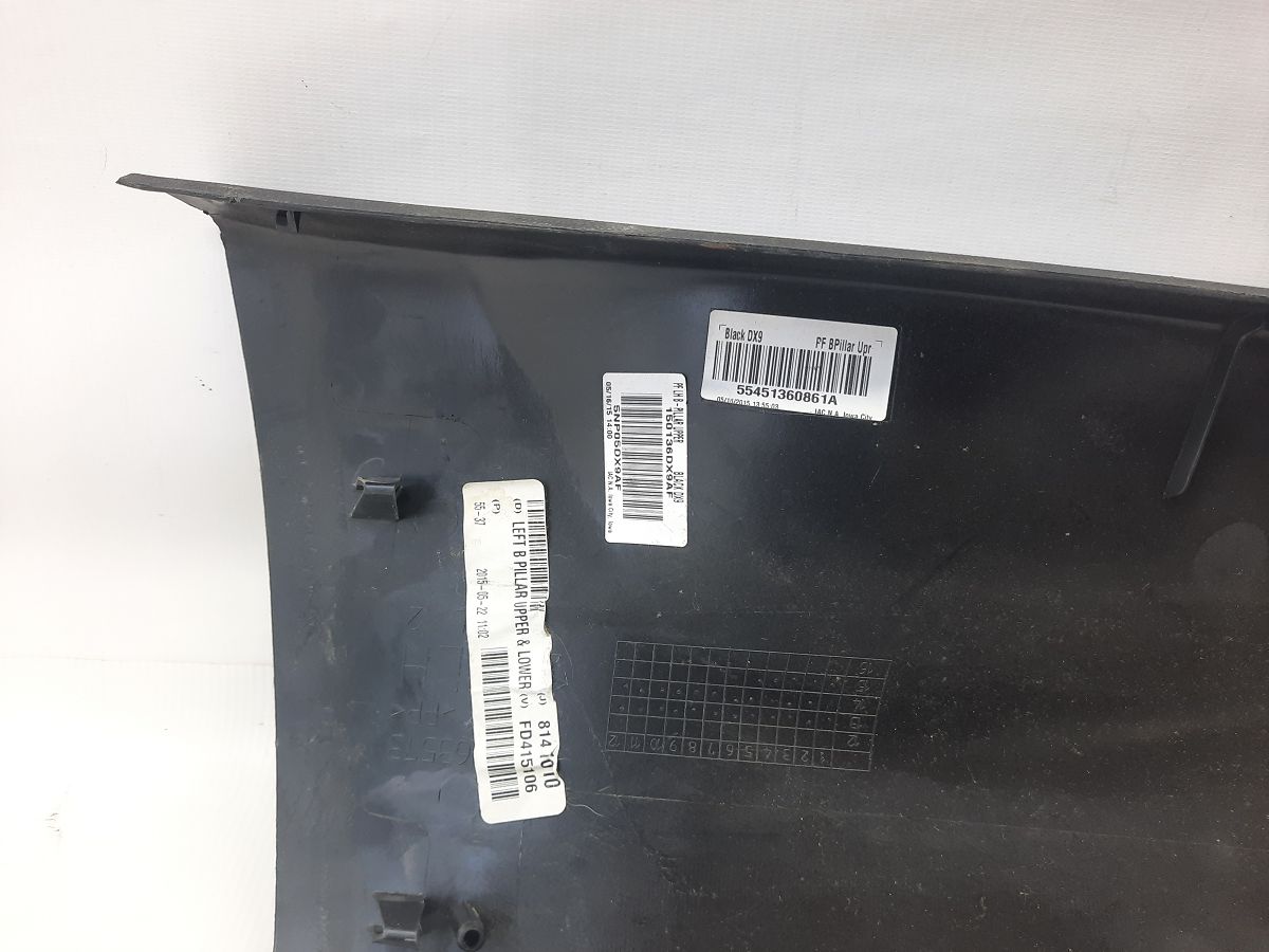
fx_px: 916
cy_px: 476
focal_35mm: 25
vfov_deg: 54.9
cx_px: 634
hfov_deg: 69.4
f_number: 2
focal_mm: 4.6
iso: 100
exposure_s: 1/50
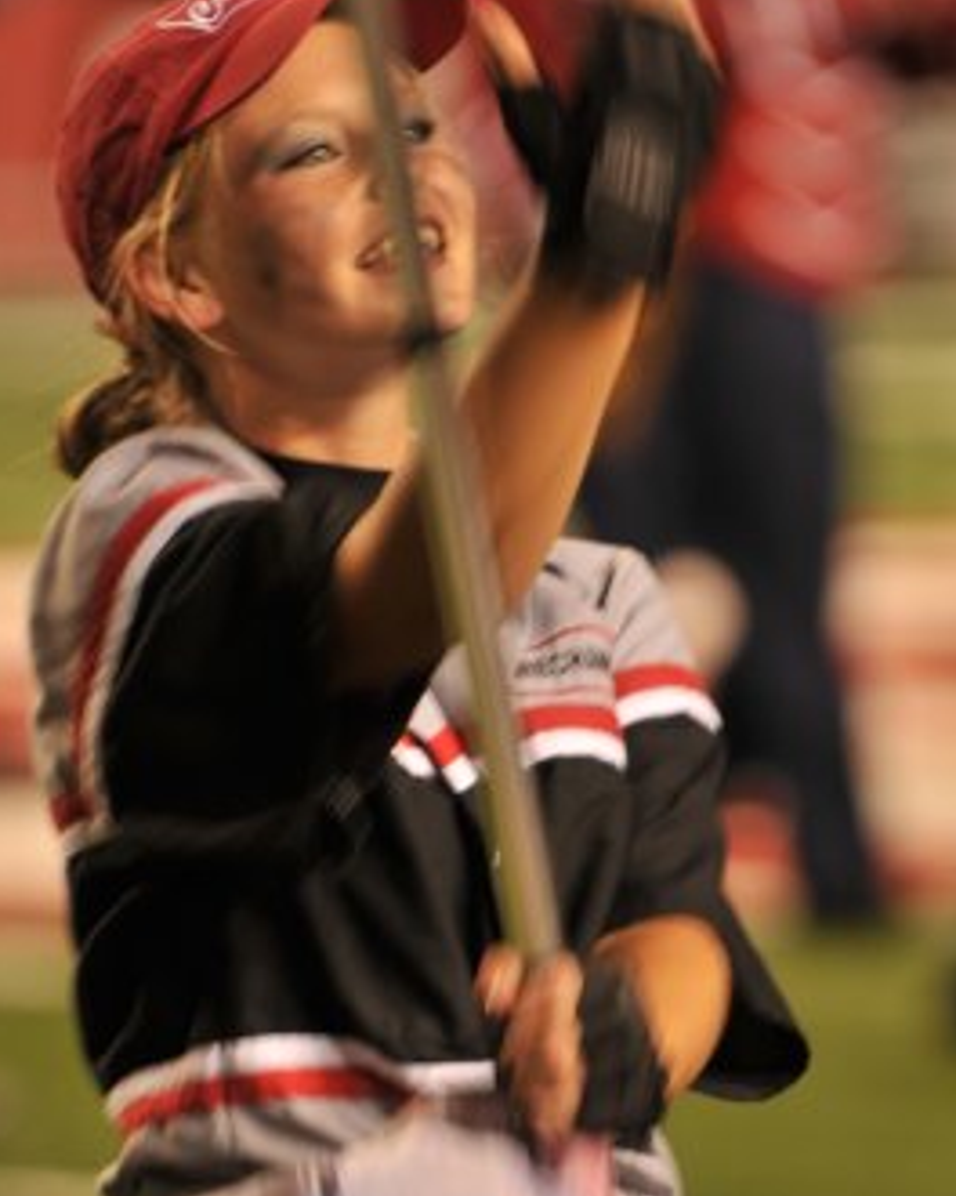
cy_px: 1040
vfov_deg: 3.8
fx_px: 18073
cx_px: 411
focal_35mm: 511
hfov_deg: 3.0
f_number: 2.8
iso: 220
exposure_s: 1/60
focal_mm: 200
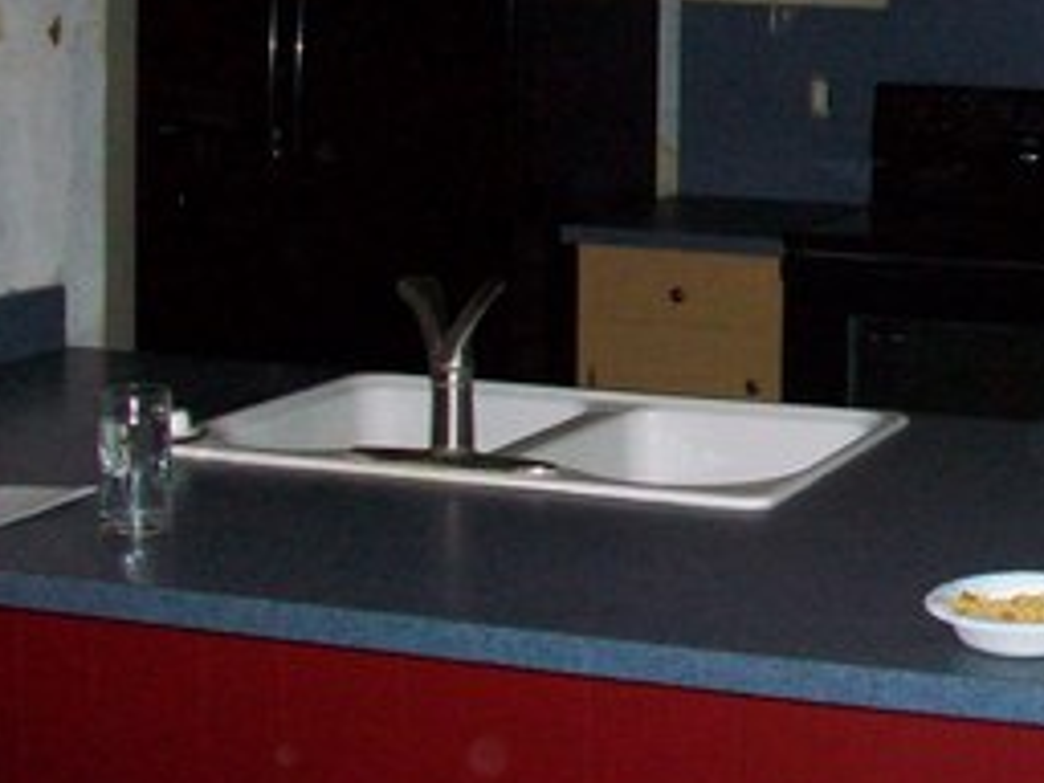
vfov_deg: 18.0
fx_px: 2413
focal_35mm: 80
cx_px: 1138
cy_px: -12
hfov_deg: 23.0
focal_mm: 5.7
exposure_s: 1/60
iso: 160
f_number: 2.8
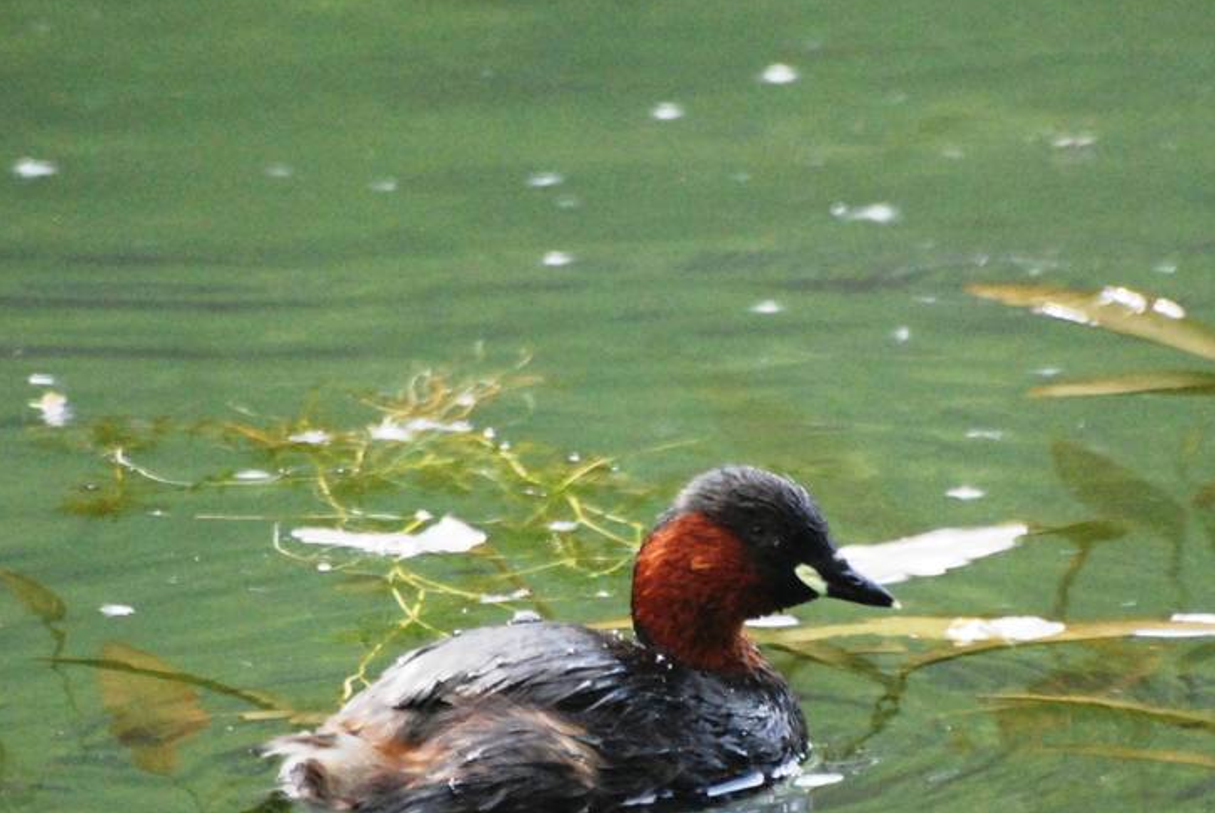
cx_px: 774
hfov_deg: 2.1
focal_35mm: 993
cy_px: 614
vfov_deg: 1.4
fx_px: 33547
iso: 1600
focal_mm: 300
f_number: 5.6
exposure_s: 1/640
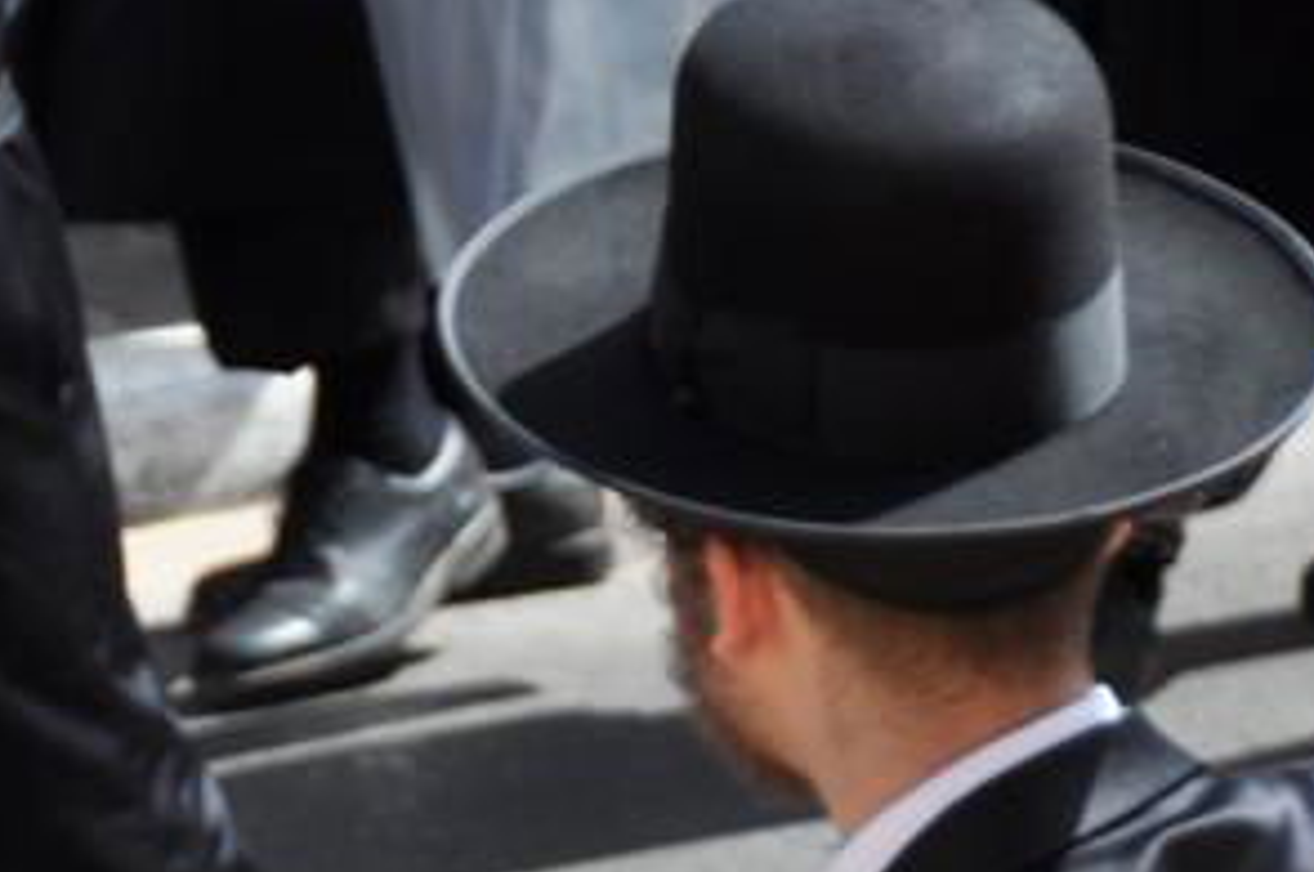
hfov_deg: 2.6
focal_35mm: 783
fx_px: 28532
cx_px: -621
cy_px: 1154
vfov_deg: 1.7
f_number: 6.3
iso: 200
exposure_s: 1/640
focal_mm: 150
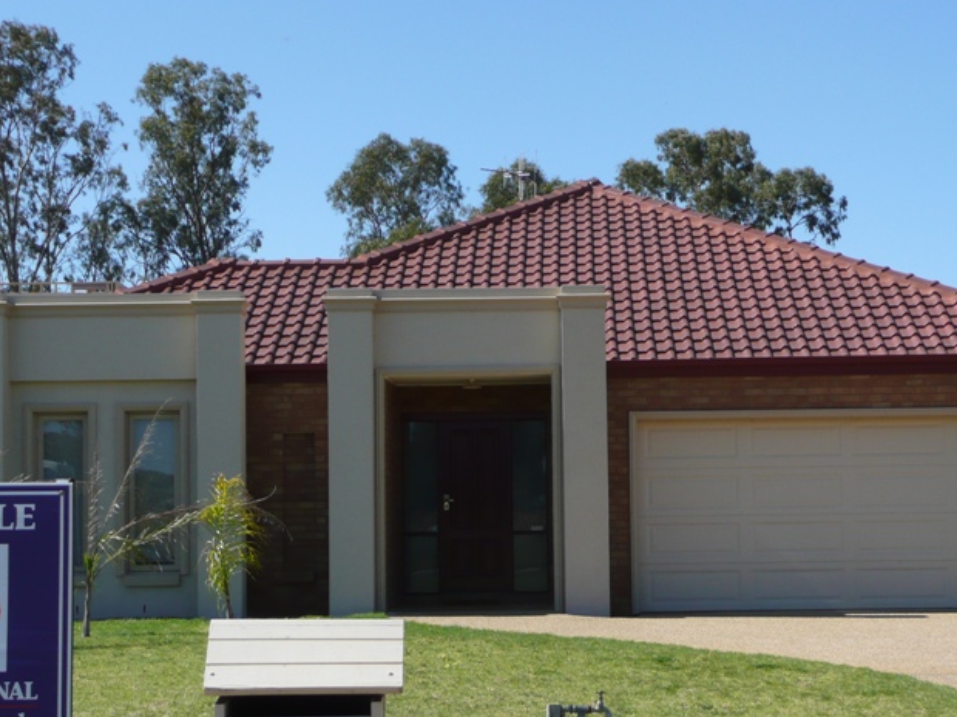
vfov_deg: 18.4
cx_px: 546
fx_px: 2212
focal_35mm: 80
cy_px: 412
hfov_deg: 24.4
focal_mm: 10.2
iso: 100
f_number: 4.5
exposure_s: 1/640
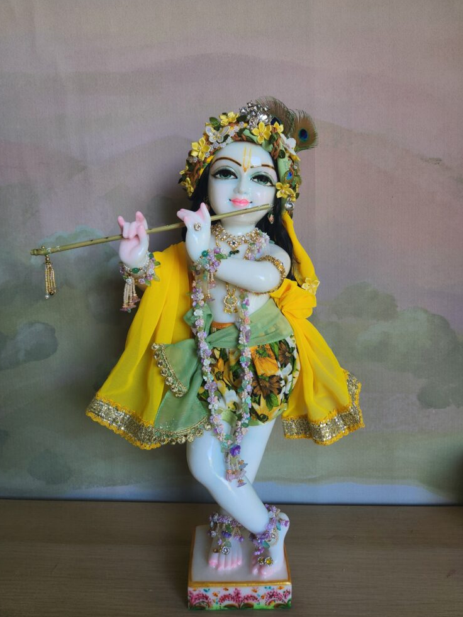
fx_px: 428
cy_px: 299
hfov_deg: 56.8
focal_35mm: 24
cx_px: 236
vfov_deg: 71.6
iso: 64
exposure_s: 1/180
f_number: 1.8
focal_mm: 5.4
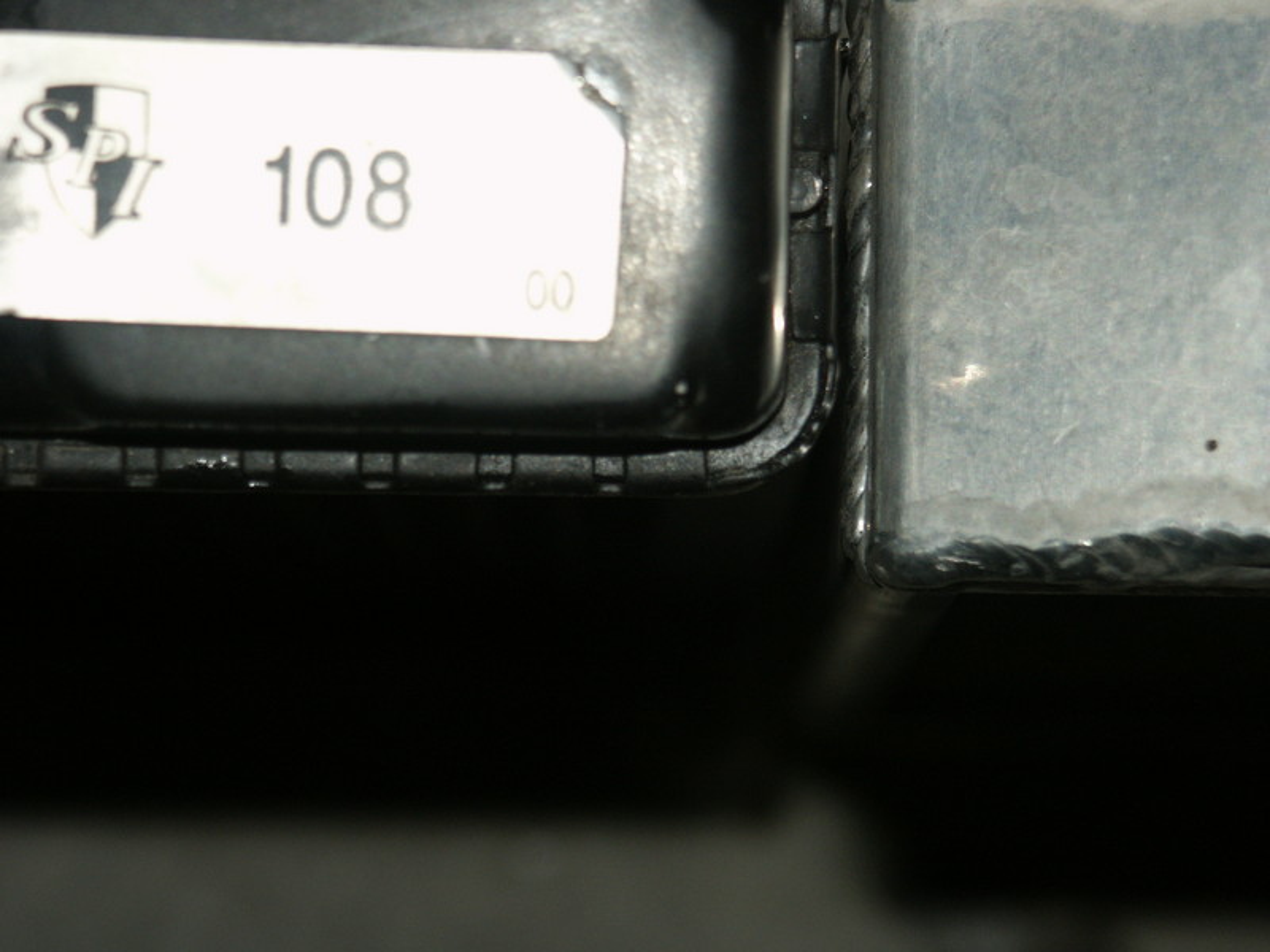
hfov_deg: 9.9
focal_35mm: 200
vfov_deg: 7.4
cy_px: 476
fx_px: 7338
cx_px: 635
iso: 100
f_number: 4
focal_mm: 50.69
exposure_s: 1/180
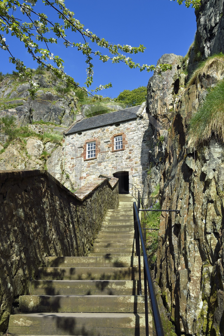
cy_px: 168
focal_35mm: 34
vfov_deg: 55.8
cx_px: 112
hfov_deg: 38.9
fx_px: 318
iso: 200
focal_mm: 34
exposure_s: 1/125
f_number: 16
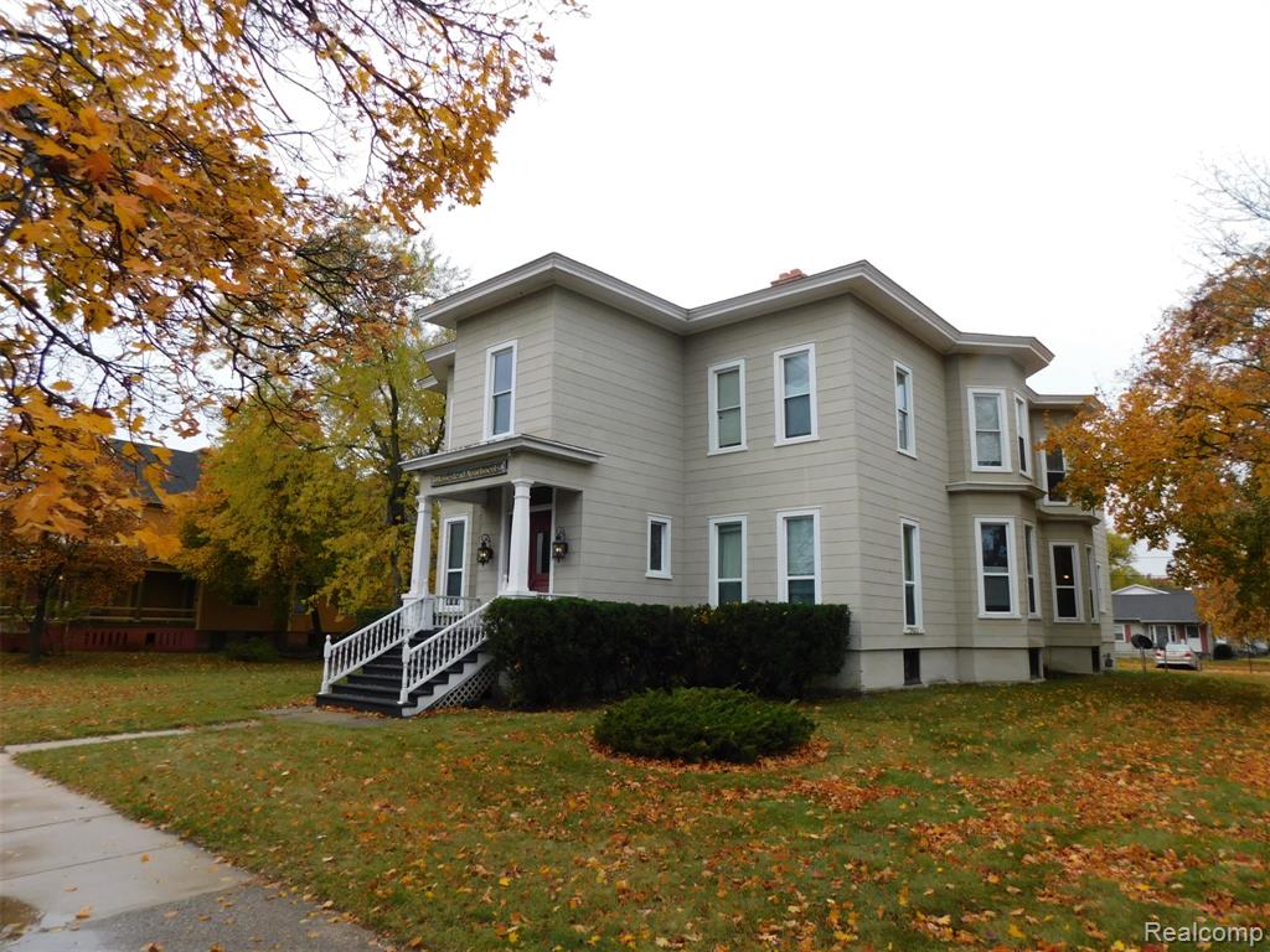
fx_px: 844
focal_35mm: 23
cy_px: 476
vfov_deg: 58.9
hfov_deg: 73.9
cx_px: 635
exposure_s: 1/320
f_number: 3
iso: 125
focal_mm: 4
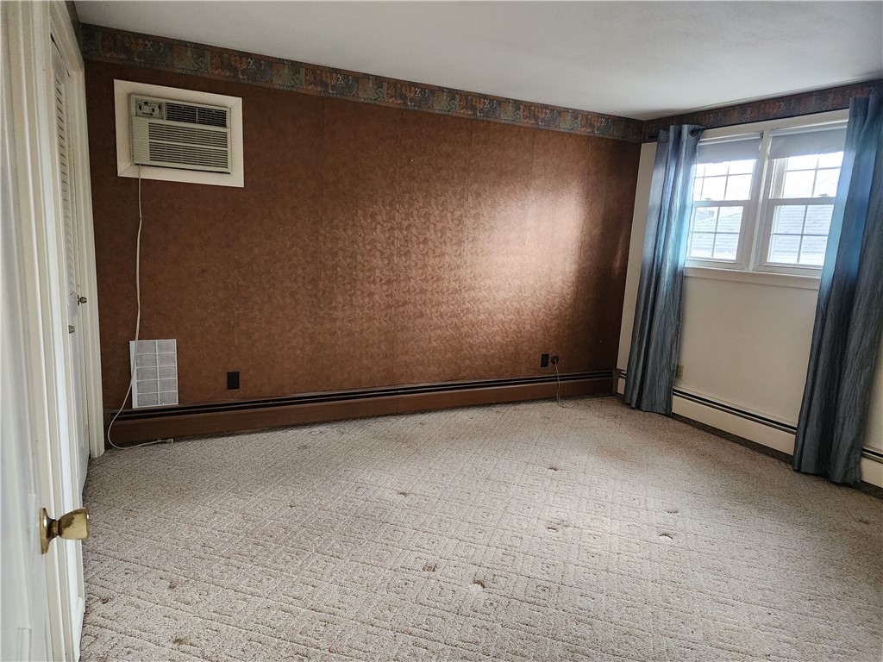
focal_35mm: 23
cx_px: 442
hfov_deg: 73.9
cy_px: 331
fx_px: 587
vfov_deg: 58.9
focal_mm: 6.4
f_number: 1.8
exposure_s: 1/120
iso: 800
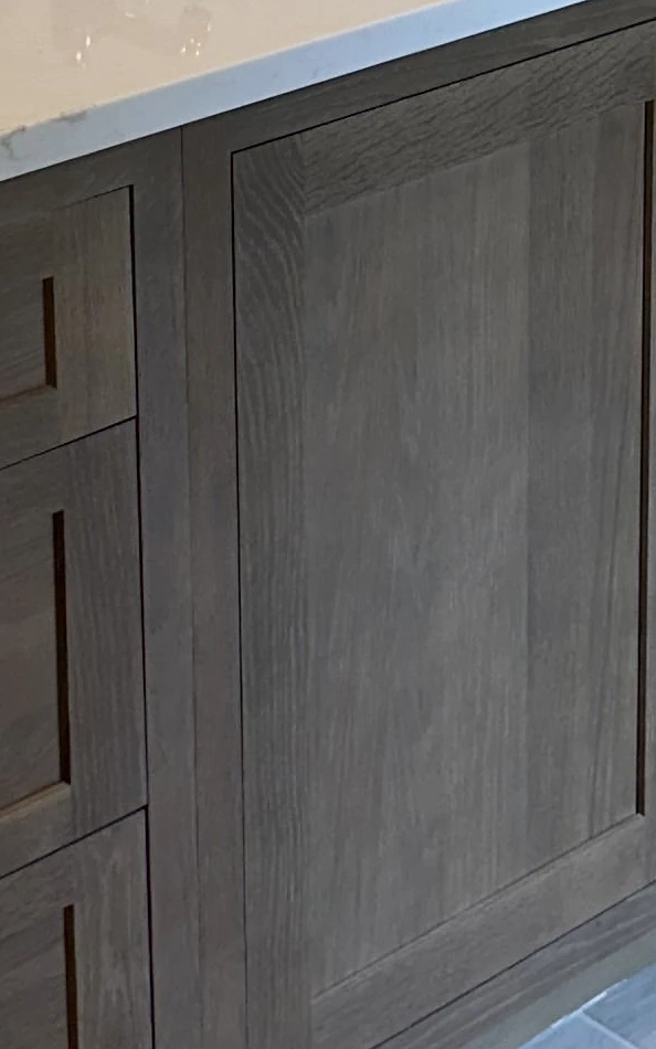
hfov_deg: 12.1
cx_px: 411
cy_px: -160
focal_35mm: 108
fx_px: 3088
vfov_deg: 18.4
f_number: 1.78
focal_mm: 6.86
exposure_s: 1/120
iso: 80
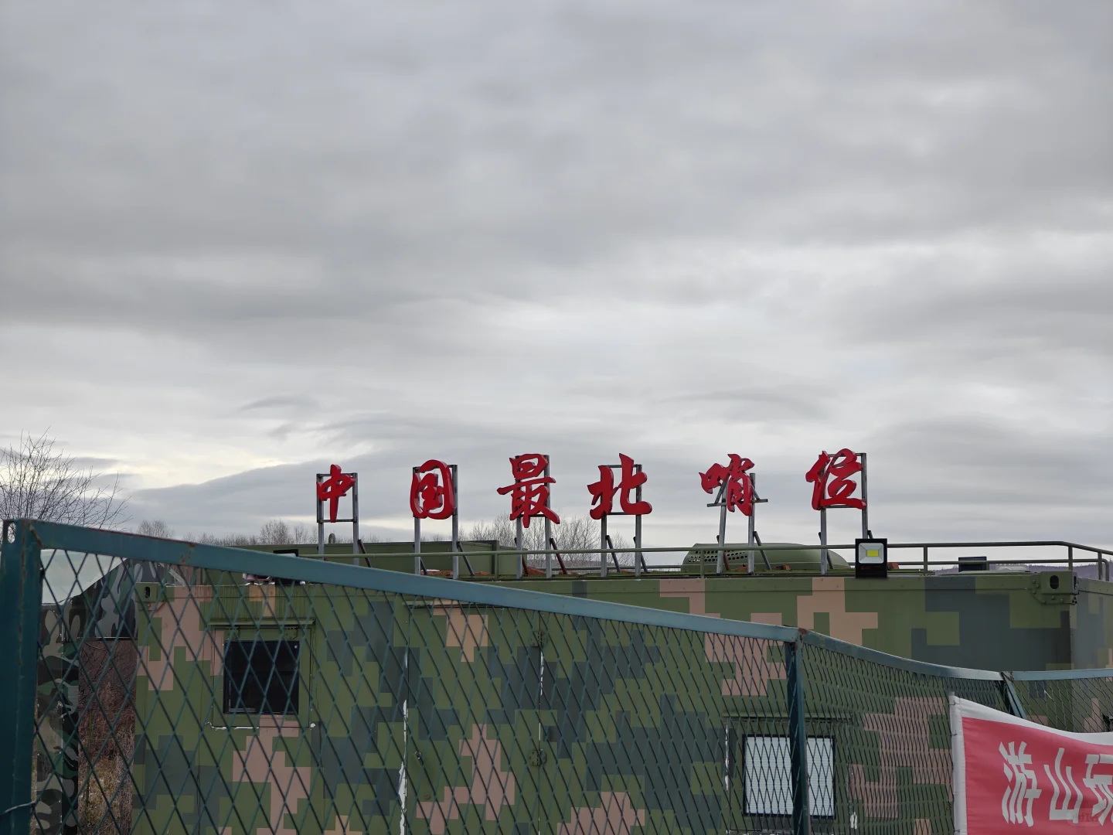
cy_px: 418
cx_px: 556
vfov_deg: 21.0
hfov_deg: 27.8
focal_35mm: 70
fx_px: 2251
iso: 50
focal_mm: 13.3
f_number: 2.6
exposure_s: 1/305
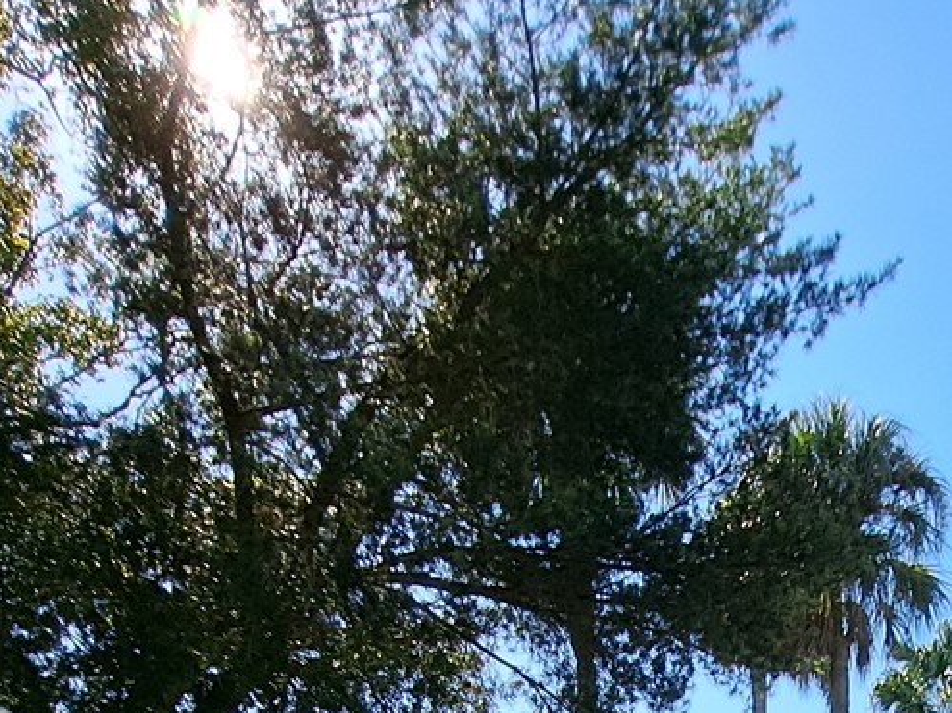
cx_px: 860
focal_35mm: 42
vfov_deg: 25.3
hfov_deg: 41.2
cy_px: 1090
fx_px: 1155
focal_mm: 1.74
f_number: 2.2
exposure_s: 1/4525
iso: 50
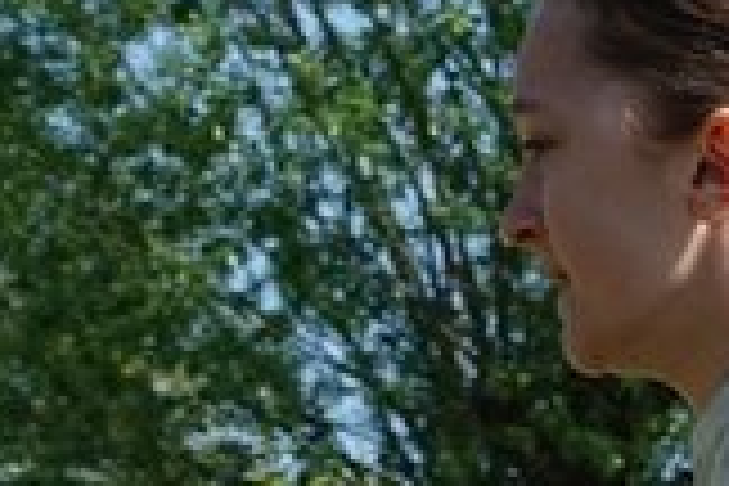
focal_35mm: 316
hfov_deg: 6.4
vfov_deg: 4.2
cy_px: 1384
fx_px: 6398
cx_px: 1269
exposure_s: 1/800
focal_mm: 18.21
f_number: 4
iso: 100
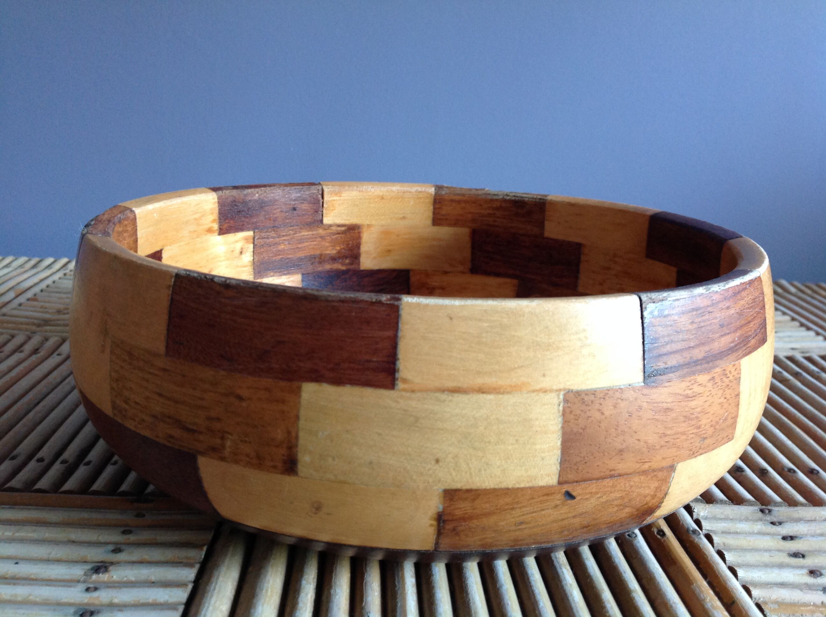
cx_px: 413
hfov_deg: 52.7
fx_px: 834
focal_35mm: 35
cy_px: 308
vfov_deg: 40.6
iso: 125
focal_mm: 4.28
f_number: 2.4
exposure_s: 1/15
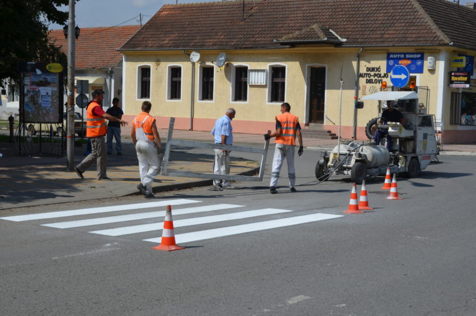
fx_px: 752
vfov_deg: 23.7
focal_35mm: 57
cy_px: 158
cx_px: 238
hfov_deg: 35.1
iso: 100
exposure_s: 1/320
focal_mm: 38
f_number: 9
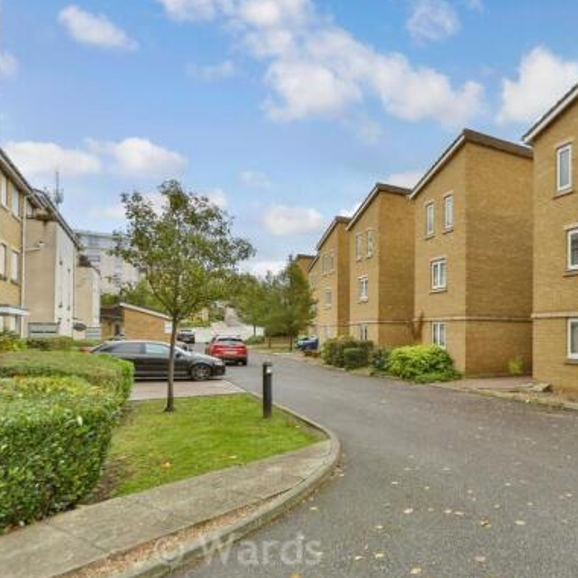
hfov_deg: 62.6
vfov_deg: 69.4
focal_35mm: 22
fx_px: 416
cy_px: 322
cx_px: 477
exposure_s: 1/200
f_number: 5.6
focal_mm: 10
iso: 500
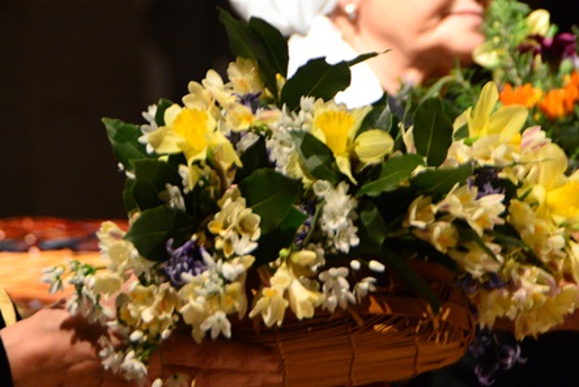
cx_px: 171
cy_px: 83
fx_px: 3331
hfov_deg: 9.9
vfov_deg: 6.6
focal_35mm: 207
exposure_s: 1/20
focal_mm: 102
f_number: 5.6
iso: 2500
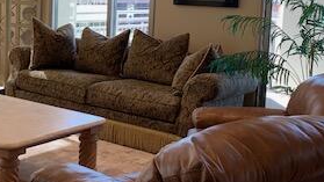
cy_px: 42
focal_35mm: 65
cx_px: 77
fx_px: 558
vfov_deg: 18.4
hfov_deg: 31.7
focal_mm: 4.25
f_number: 1.8
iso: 32
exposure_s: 1/120
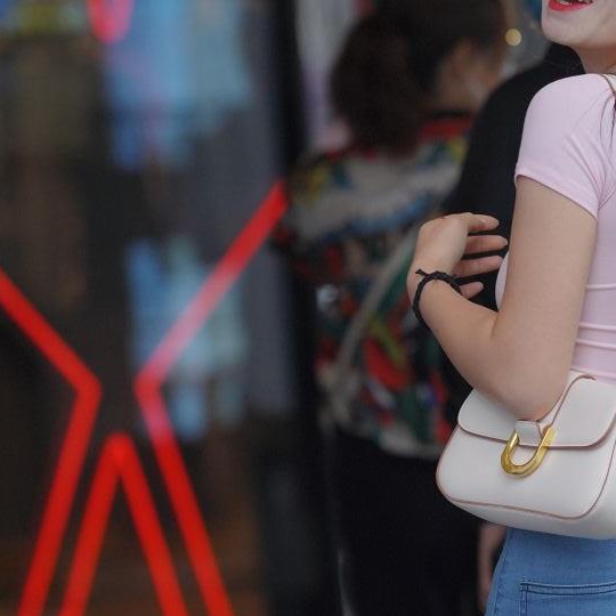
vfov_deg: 3.6
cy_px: 424
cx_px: 662
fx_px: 9744
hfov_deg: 3.6
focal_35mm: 484
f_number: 2.8
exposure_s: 1/800
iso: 500
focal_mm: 135
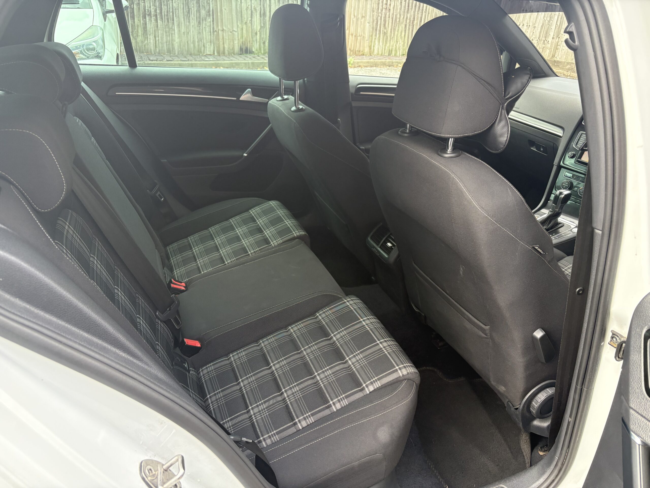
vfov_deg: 53.1
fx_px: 488
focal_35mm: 26
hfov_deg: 67.3
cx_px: 325
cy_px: 244
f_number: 1.6
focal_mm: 5.96
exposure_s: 1/207
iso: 125
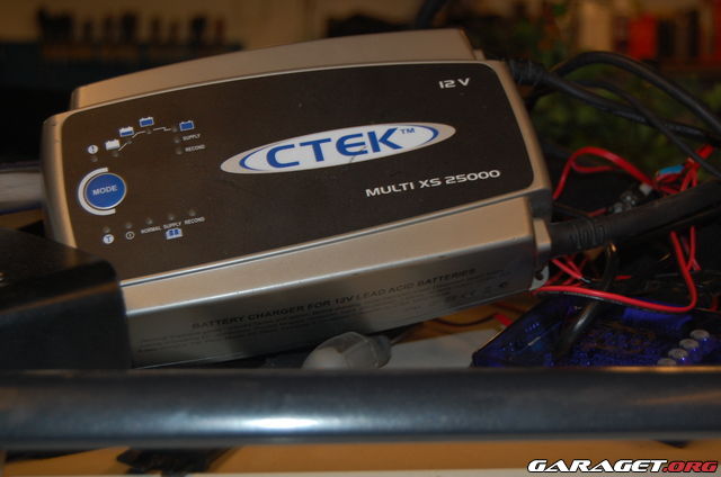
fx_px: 1139
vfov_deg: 23.7
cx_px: 360
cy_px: 238
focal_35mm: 57
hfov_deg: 35.1
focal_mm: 38
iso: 400
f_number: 5
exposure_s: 1/60
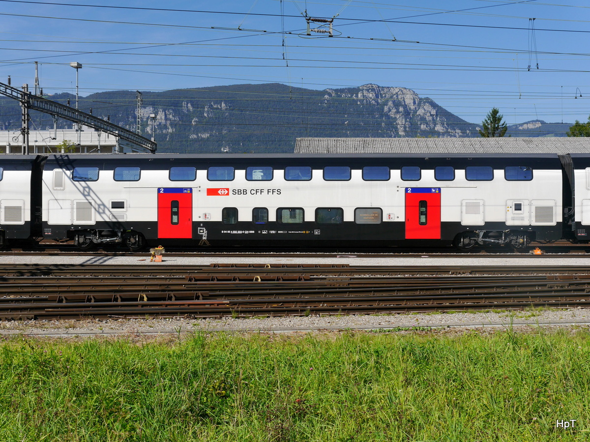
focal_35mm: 50
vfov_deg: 29.1
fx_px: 852
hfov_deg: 38.2
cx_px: 295
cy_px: 221
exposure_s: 1/400
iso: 160
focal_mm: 25
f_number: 9
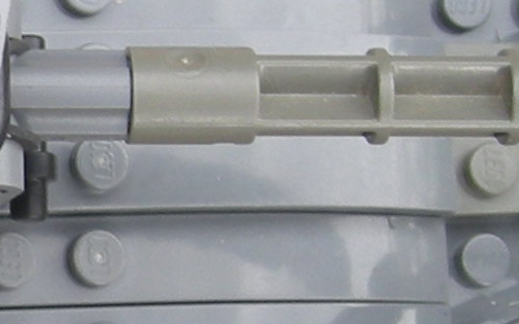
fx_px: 3197
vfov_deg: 5.8
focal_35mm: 226
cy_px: 310
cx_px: -359
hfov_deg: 9.0
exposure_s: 1/61.2
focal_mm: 5.7
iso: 50
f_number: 2.8
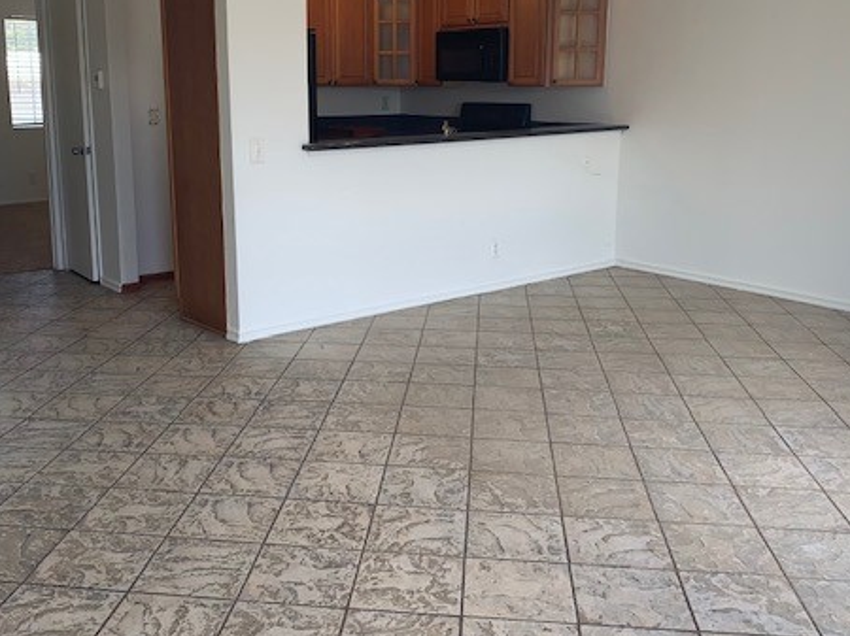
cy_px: 260
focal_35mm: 37
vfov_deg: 38.5
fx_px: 908
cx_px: 389
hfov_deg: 50.1
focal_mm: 4.25
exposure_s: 1/122
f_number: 1.8
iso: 25
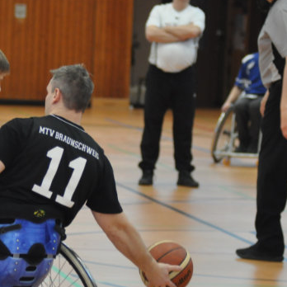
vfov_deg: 6.1
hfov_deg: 6.1
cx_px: 7
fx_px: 2683
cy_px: 174
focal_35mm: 286
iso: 1250
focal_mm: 92
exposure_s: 1/250
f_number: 3.2
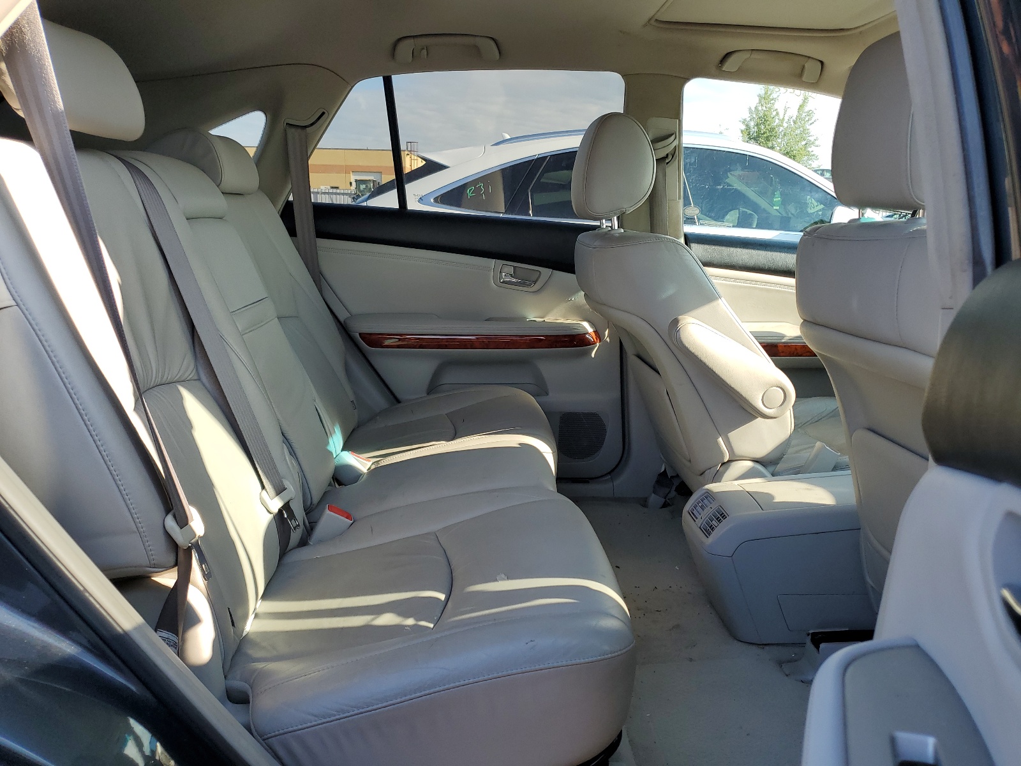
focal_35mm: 26
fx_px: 767
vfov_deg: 53.1
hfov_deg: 67.3
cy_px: 383
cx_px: 510
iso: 50
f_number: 1.5
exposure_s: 1/526
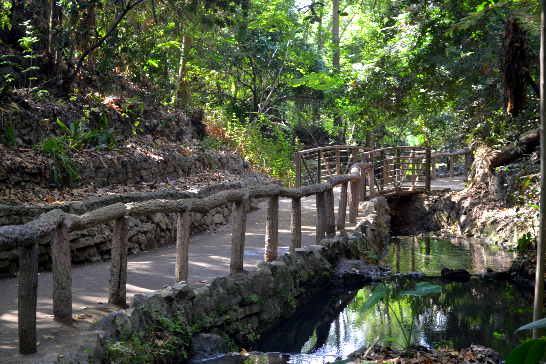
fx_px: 1137
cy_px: 182
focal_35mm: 75
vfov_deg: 18.2
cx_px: 273
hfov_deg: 27.0
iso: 400
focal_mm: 50
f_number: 5.6
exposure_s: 1/25
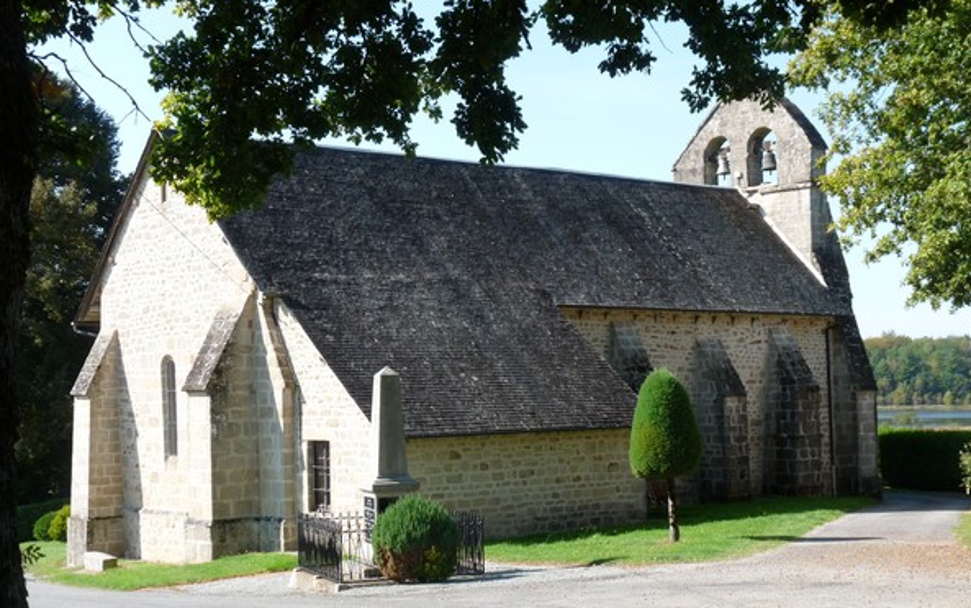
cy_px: 324
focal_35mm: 59
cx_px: 483
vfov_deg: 22.0
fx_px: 1562
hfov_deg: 34.5
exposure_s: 1/200
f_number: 5
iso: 100
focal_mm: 9.9
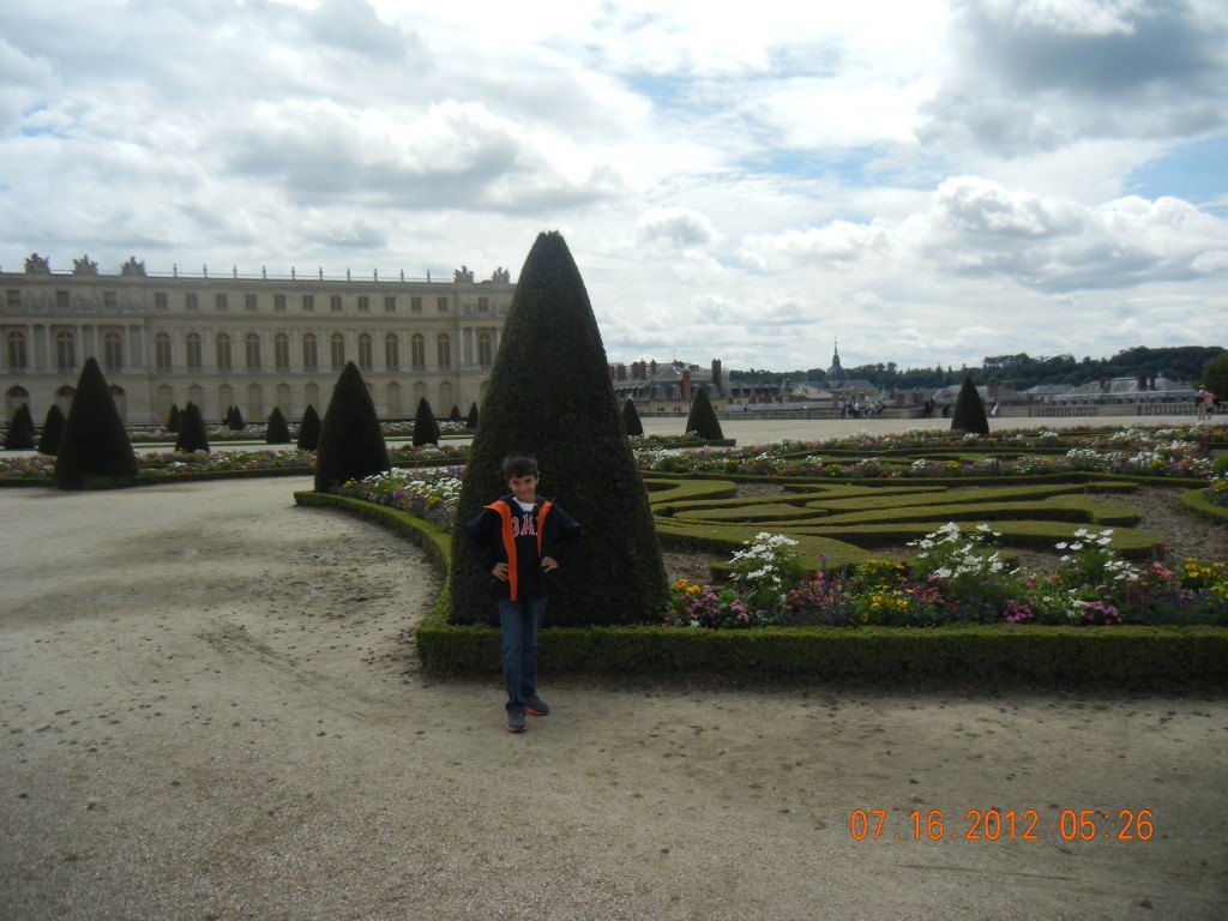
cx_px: 614
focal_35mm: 30
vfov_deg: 46.8
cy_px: 460
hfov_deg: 60.0
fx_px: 1064
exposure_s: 1/634
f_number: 7
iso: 160
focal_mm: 5.4
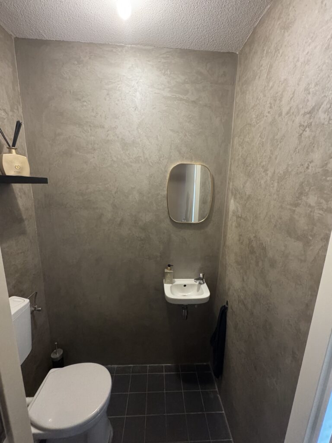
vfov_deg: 102.1
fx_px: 179
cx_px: 166
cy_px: 222
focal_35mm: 14
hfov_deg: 85.7
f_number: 2.2
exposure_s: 1/60
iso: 1000
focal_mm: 2.22
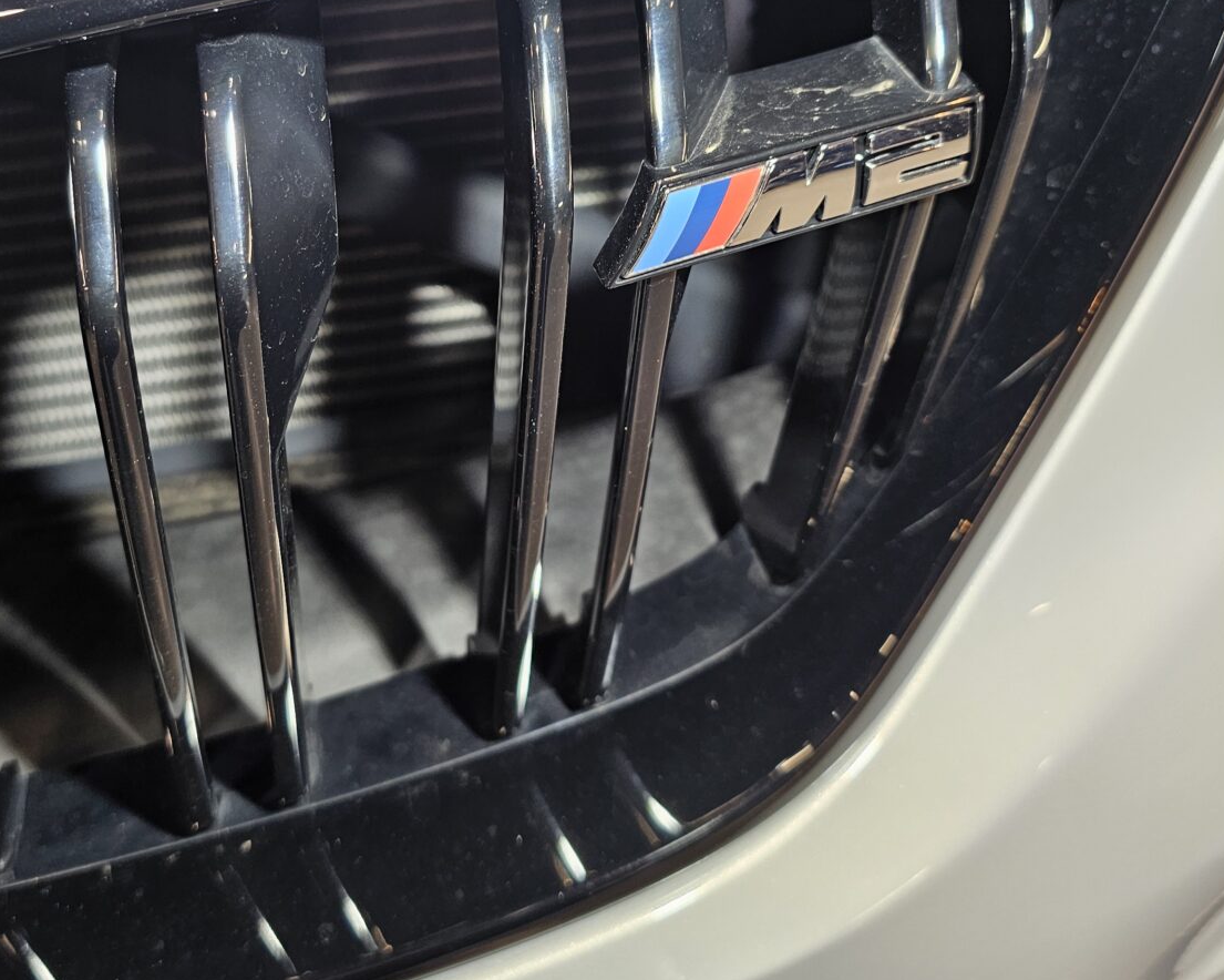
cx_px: 421
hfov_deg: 46.2
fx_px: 1413
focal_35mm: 39
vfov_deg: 37.6
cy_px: 293
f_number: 1.7
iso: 64
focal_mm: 6.3
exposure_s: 1/65.3
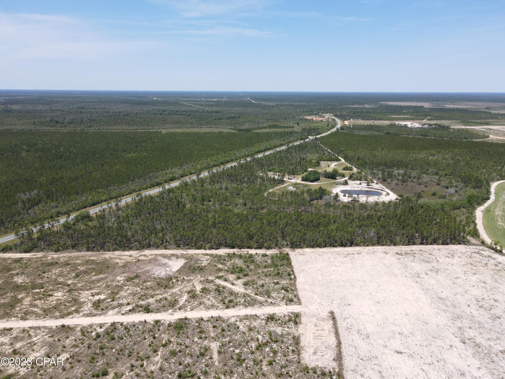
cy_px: 190
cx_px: 252
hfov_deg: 71.6
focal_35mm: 24
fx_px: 350
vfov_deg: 56.8
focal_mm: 4.5
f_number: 2.8
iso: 100
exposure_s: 1/640
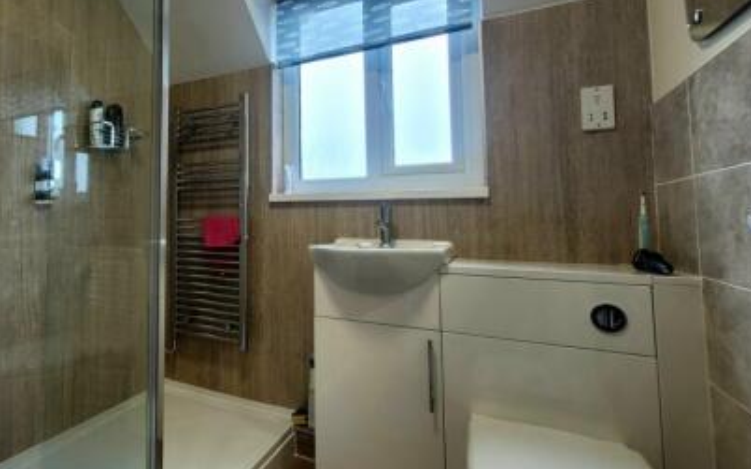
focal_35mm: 20
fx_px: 409
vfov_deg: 59.2
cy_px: 193
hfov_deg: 81.2
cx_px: 231
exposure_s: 1/50
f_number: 2.2
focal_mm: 1.74
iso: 50
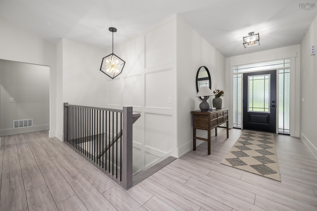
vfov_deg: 79.2
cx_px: 158
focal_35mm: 14
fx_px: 128
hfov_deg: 102.3
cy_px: 106
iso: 400
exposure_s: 1/8
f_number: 10
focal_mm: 14.5
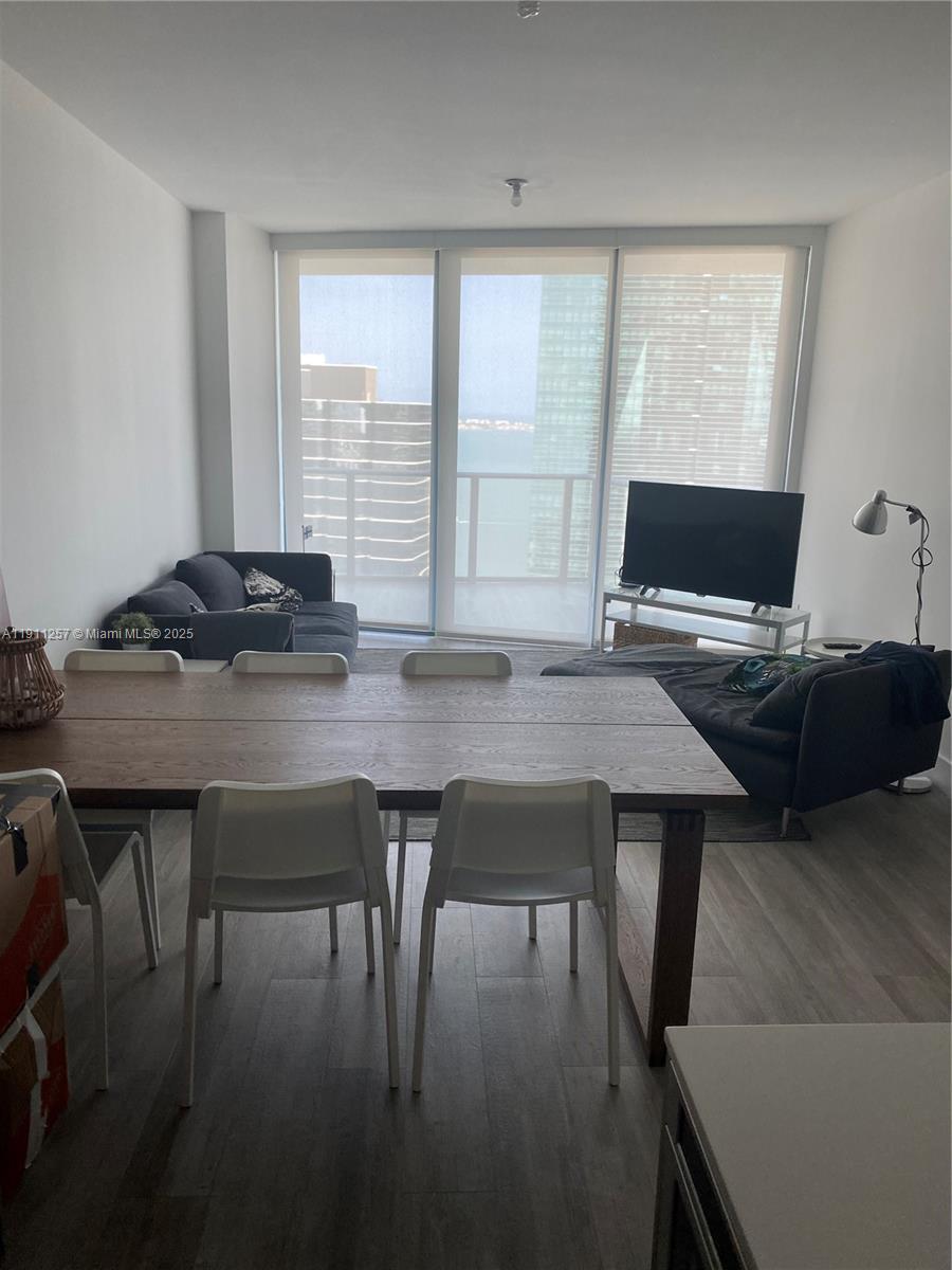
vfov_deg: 67.3
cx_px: 476
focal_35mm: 26
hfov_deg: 53.1
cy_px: 635
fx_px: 953
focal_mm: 4.25
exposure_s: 1/120
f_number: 1.8
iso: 80
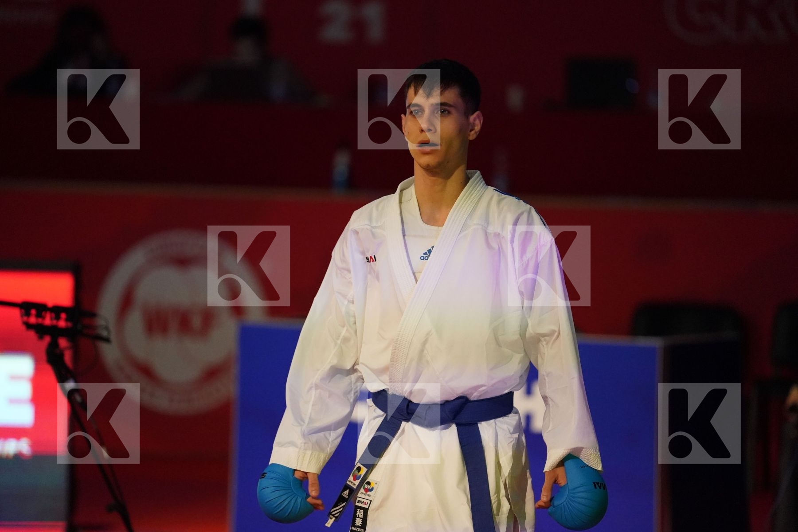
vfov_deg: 7.0
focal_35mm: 197
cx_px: 399
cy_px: 266
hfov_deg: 10.4
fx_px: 4366
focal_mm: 197
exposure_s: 1/1000
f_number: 2.8
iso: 8000
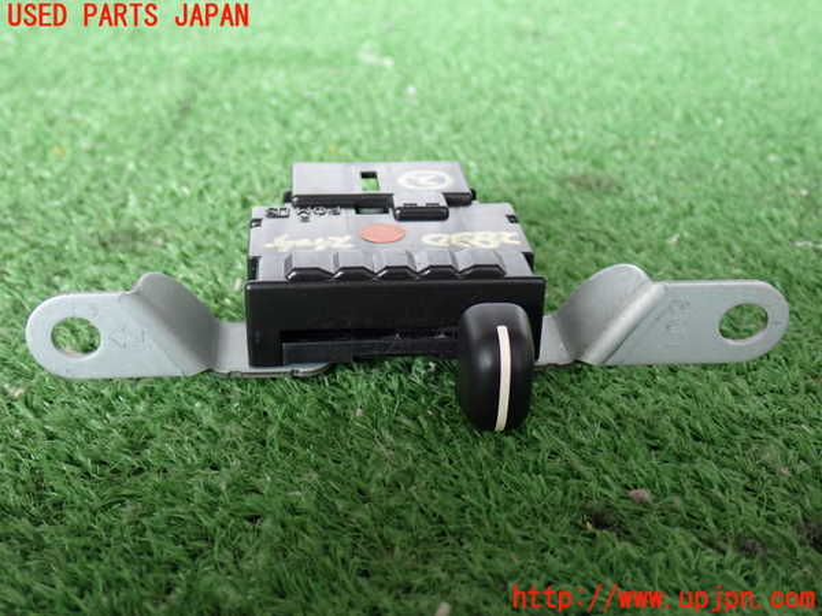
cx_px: 411
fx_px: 1116
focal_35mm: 47
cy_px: 308
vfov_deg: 30.9
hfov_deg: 40.4
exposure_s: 1/50
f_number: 3.1
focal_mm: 8.4
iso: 250
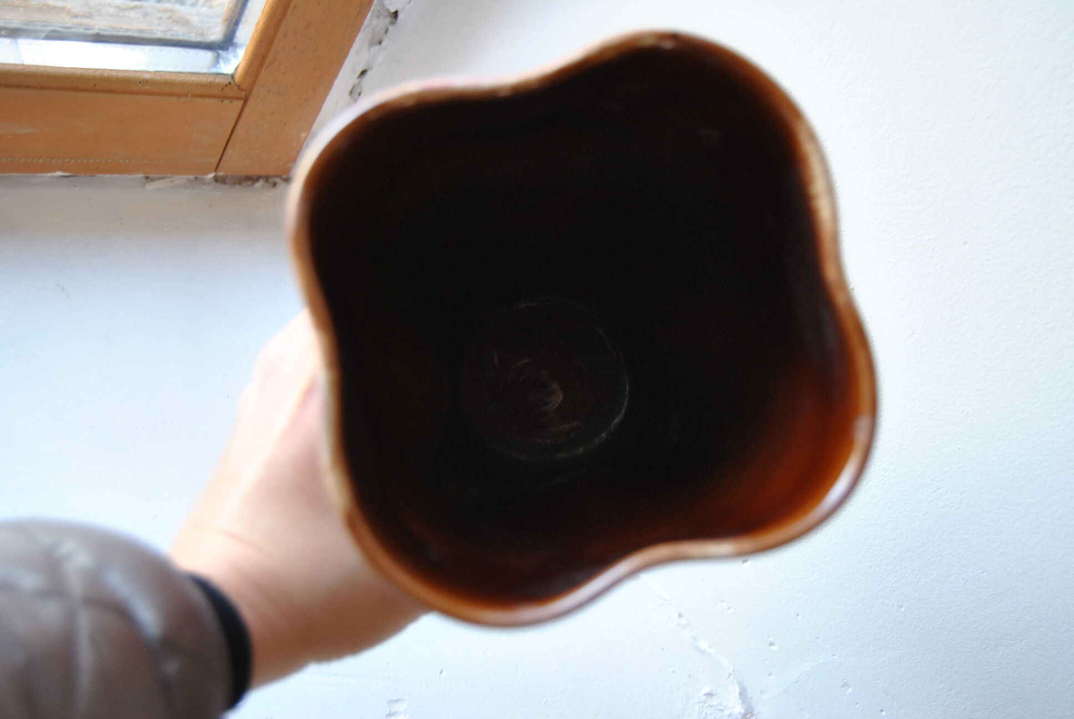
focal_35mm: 45
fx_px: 1344
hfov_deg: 43.6
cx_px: 537
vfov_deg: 29.9
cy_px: 360
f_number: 4.2
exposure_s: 1/30
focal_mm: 30
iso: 400
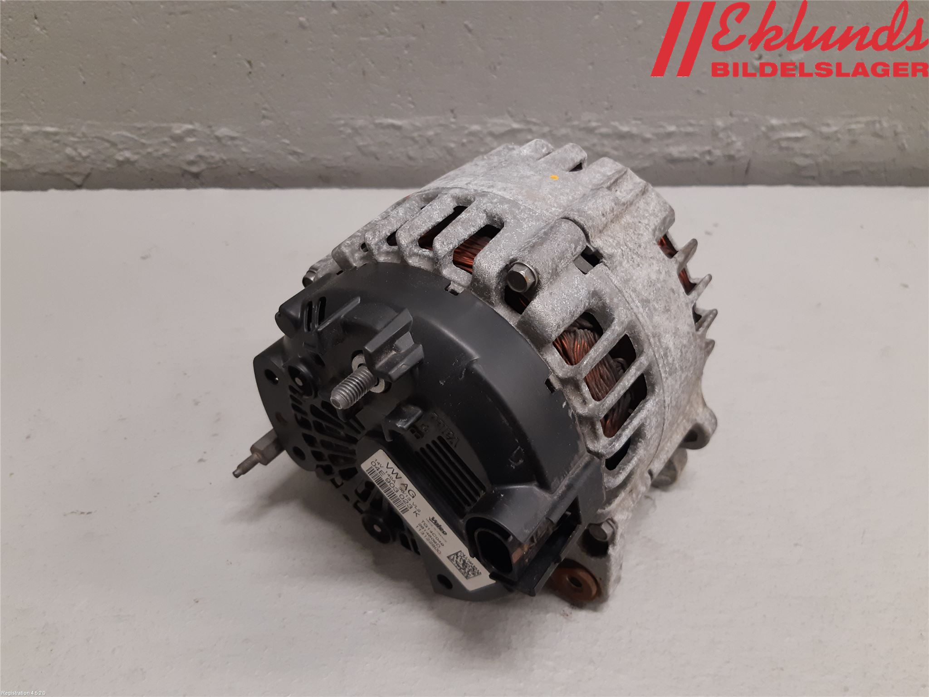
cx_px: 464
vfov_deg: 53.1
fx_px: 698
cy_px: 348
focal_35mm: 26
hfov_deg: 67.3
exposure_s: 1/50
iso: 160
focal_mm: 3.93
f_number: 1.7
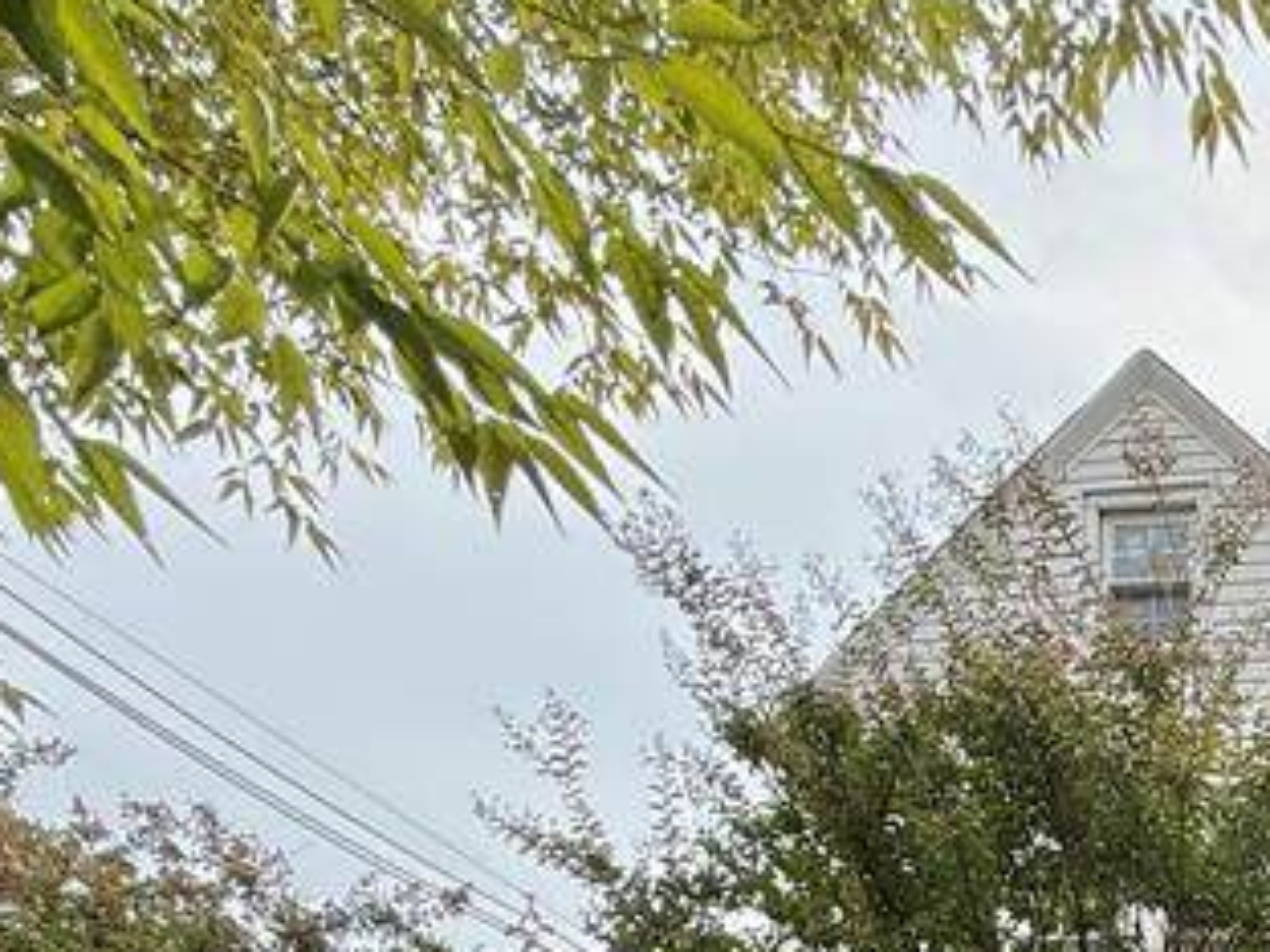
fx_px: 1688
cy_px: 1530
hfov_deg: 33.3
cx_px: 1543
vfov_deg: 23.3
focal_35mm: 46
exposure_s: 1/421
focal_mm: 2.22
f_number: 2.2
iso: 64
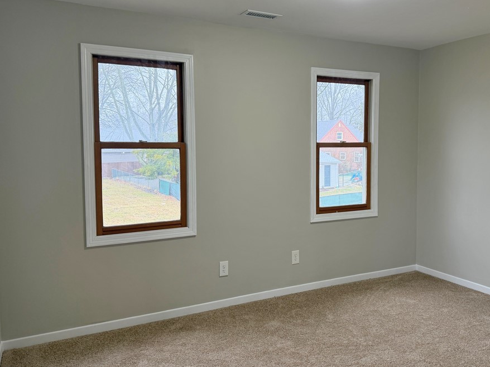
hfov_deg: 63.3
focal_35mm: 28
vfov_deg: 49.6
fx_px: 396
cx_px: 272
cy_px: 167
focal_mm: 6.76
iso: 125
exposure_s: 1/60
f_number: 1.78
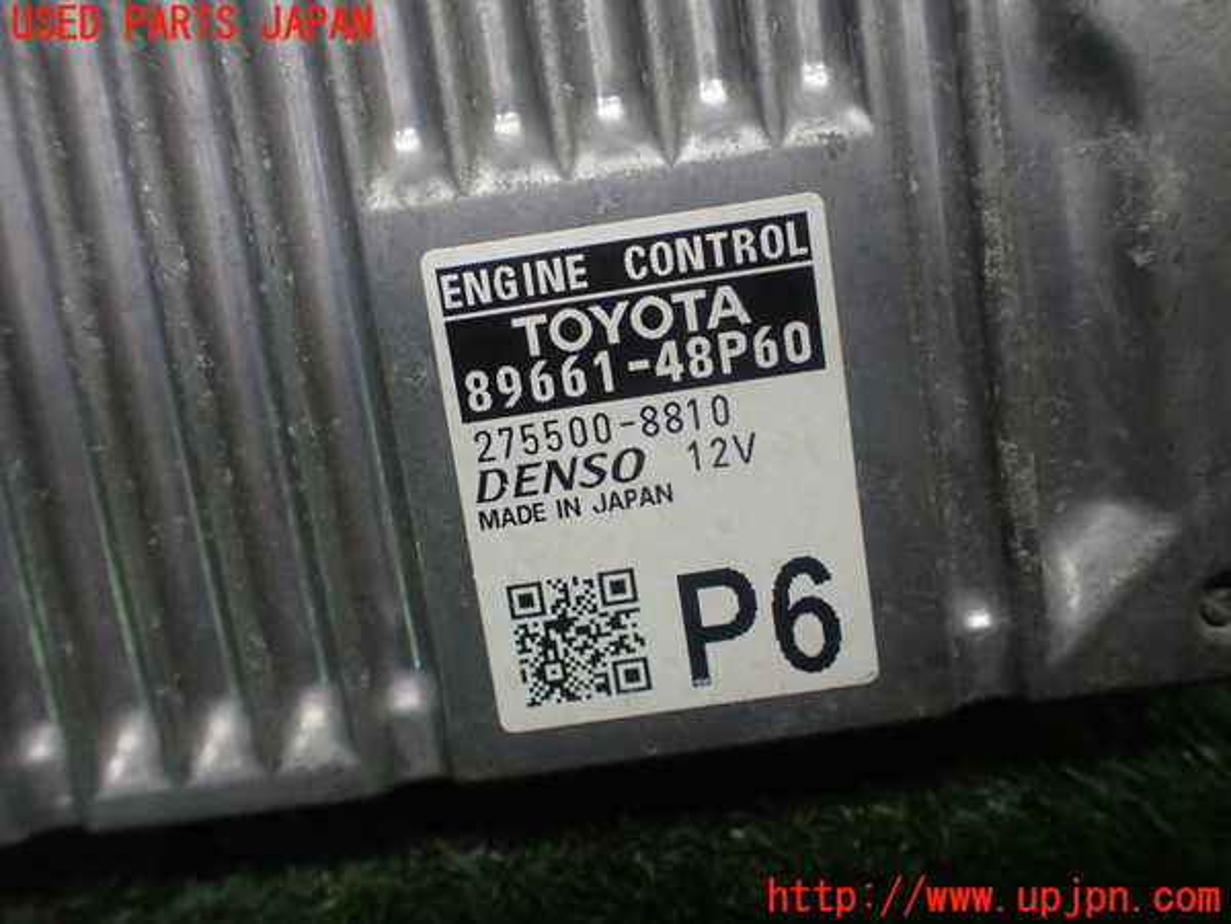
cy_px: 462
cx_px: 616
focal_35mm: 30
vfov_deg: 46.8
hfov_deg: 60.0
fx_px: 1067
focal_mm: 5.4
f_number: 2.3
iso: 400
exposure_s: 1/125
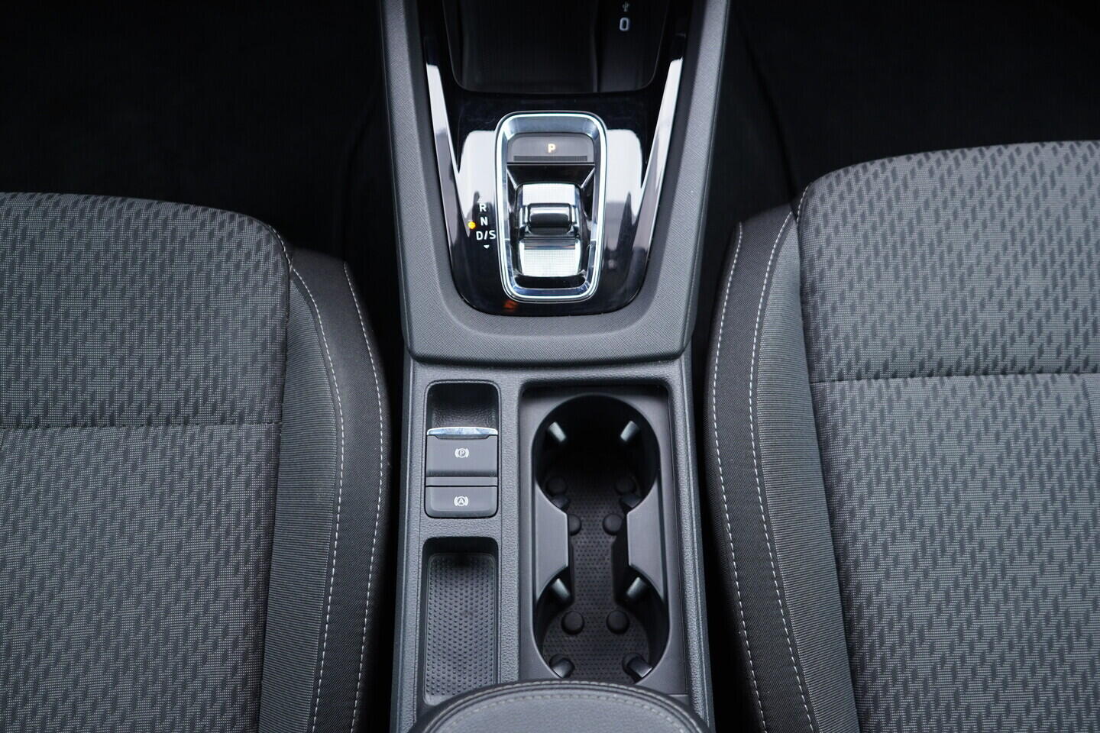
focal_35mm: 36
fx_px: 1100
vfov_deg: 36.9
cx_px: 550
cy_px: 366
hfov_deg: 53.1
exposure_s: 1/40
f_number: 2.8
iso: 400
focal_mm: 24
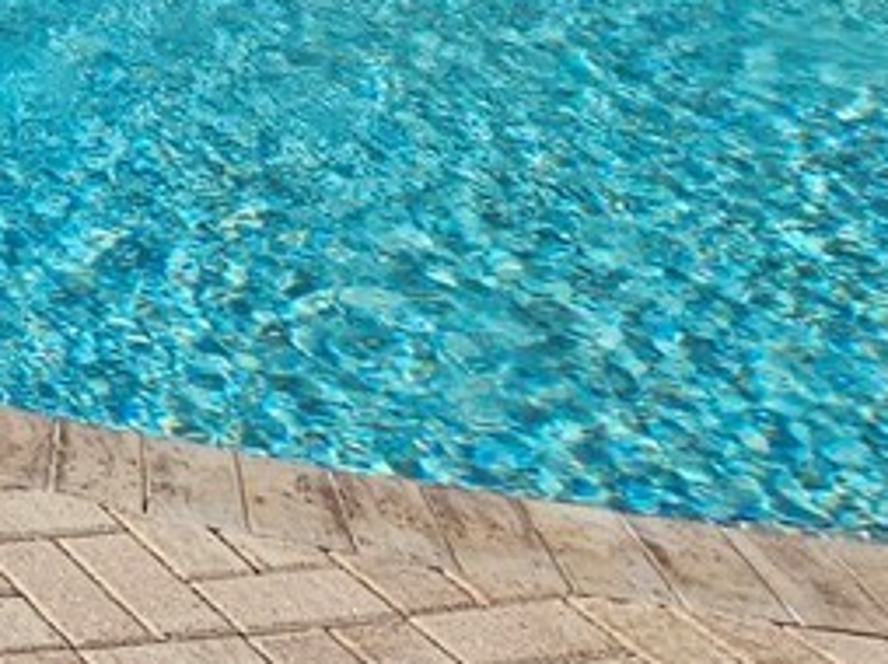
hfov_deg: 16.8
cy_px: -765
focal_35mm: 82
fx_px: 2102
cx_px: -951
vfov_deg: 14.2
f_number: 2.2
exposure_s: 1/4314
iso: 50
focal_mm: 2.2
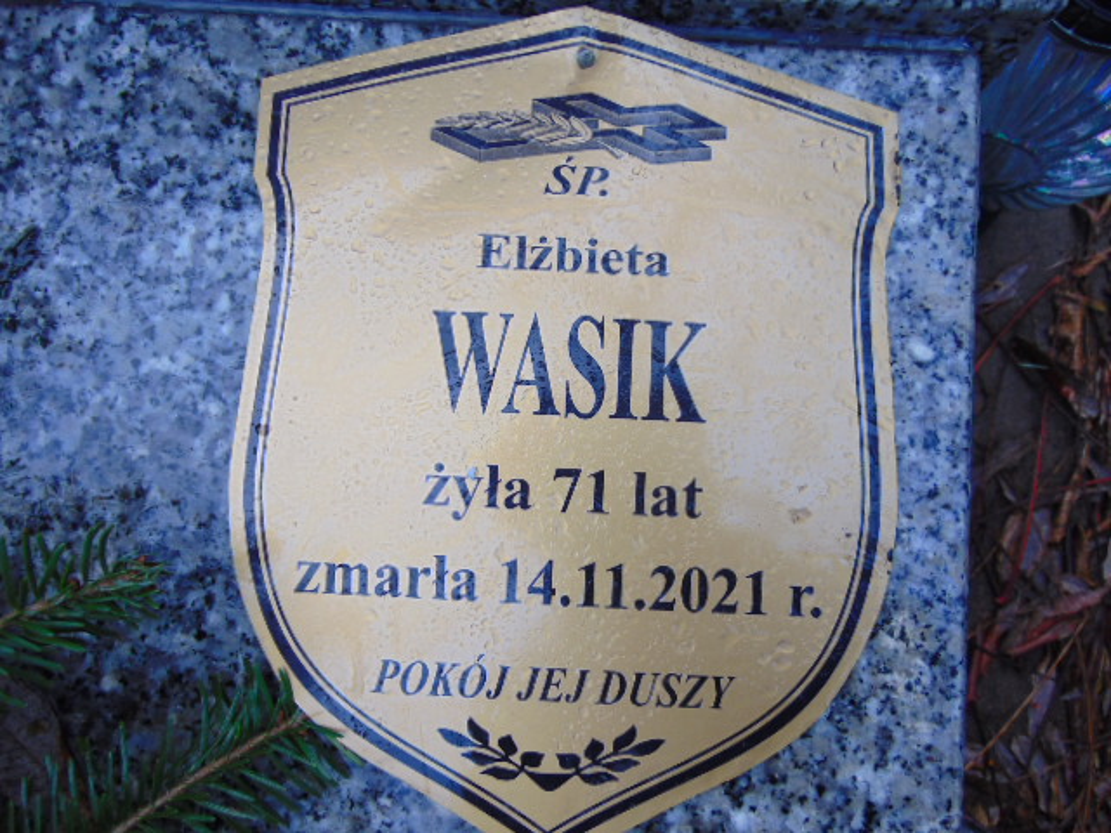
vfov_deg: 54.9
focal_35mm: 25
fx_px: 802
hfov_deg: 69.4
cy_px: 416
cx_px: 556
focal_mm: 4.5
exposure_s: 1/60
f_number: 3
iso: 80
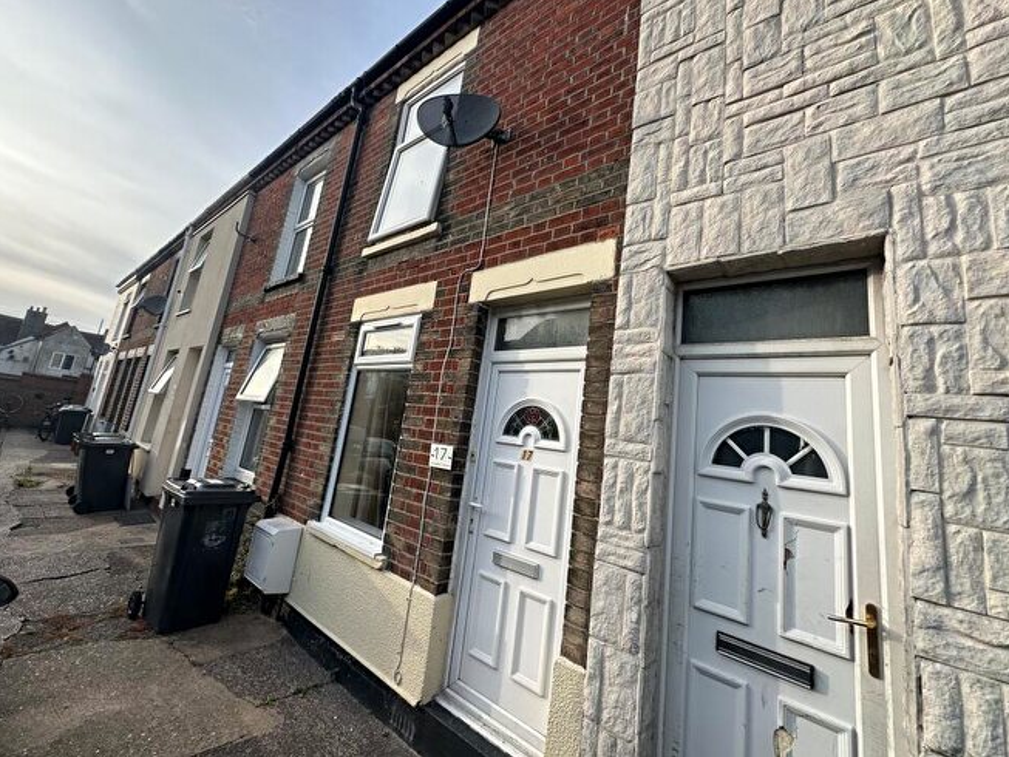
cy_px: 353
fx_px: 437
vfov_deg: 81.7
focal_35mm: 15
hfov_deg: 98.1
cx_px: 487
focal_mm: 2.22
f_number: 2.2
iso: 40
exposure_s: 1/518
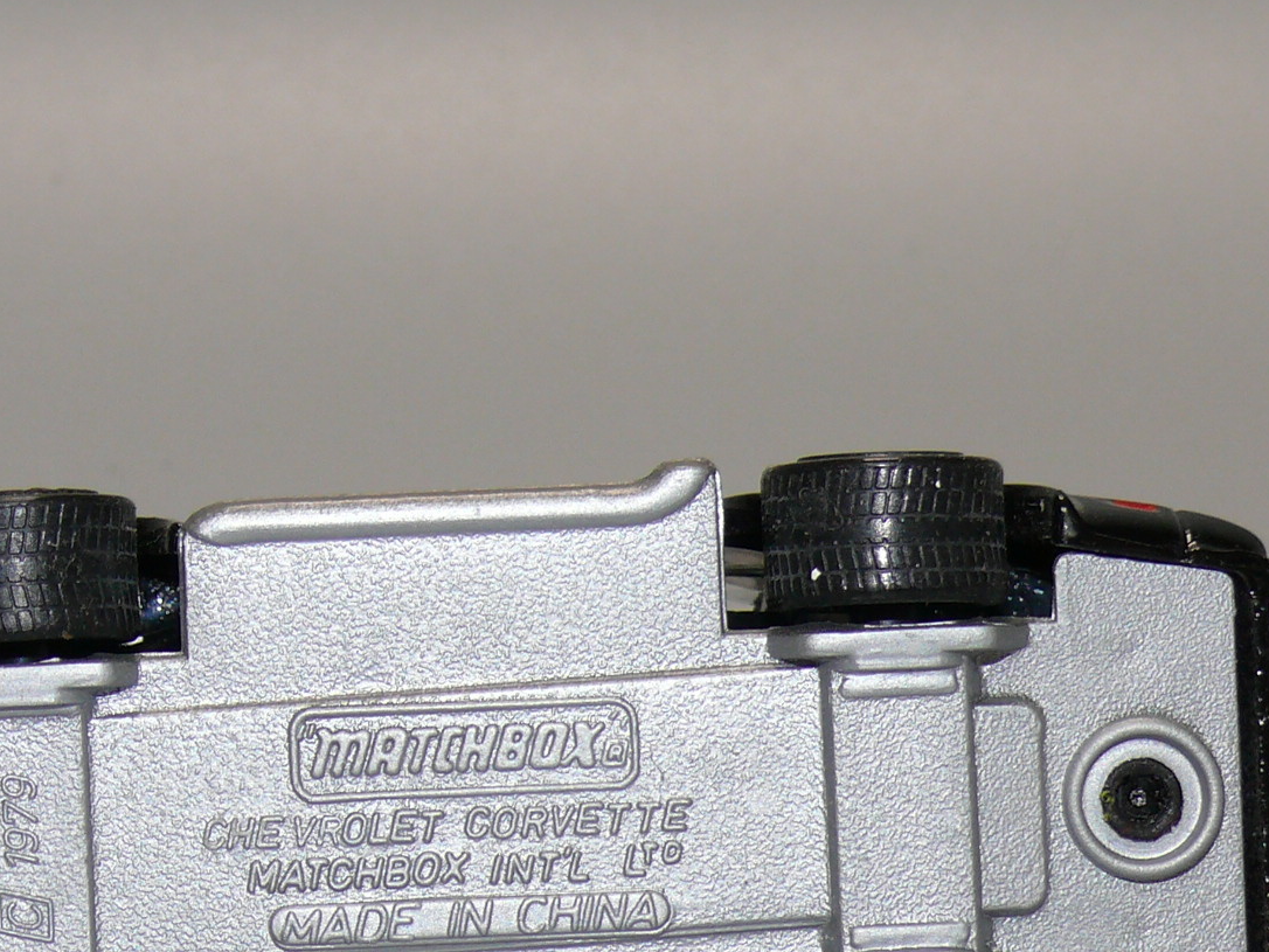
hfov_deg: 12.0
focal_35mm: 165
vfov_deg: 9.0
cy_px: 700
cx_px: 500
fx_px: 6050
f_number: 4
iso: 100
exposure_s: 1/30
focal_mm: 14.2
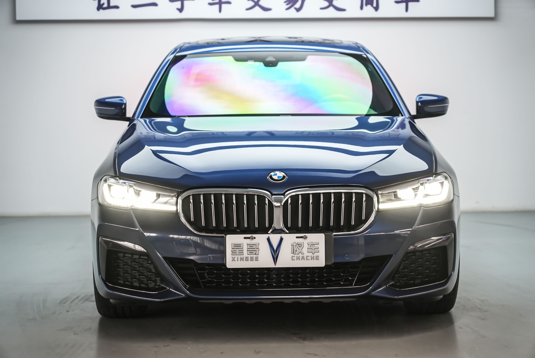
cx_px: 268
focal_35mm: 88
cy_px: 179
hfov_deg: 23.1
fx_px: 1308
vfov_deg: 15.6
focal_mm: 88
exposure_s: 1/100
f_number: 4
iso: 2500
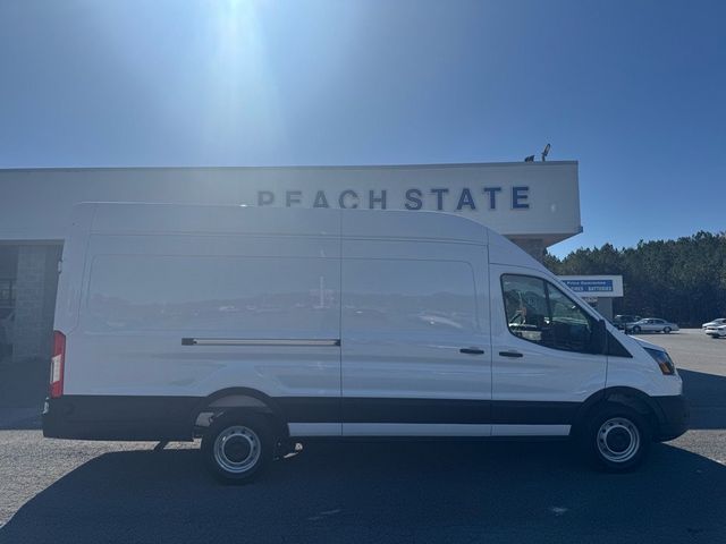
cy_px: 272
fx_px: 503
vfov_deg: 56.8
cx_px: 363
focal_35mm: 24
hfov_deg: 71.6
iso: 80
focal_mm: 6.76
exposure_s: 1/9009
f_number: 1.78
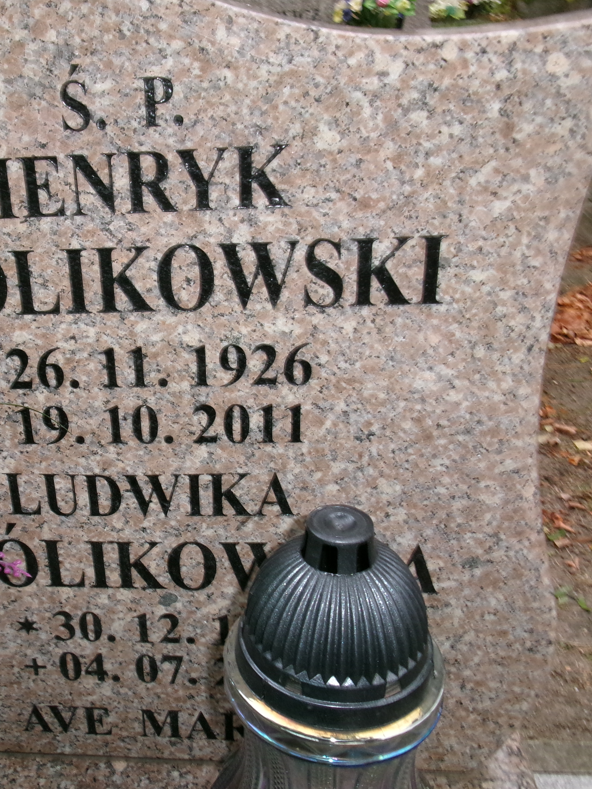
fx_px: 866
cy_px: 400
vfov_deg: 49.0
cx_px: 117
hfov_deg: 36.4
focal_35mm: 38
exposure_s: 1/34
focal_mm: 5.1
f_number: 3.9
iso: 200
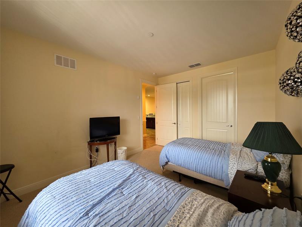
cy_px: 114
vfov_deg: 89.9
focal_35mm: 13
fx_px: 113
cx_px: 151
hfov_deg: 106.2
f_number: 1.9
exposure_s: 1/60
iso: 250
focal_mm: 2.2
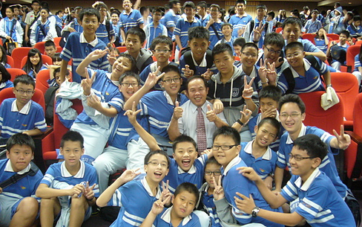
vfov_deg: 33.5
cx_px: 181
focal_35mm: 38
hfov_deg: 51.5
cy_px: 137
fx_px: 375
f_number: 2.8
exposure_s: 1/10
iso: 200
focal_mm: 5.8
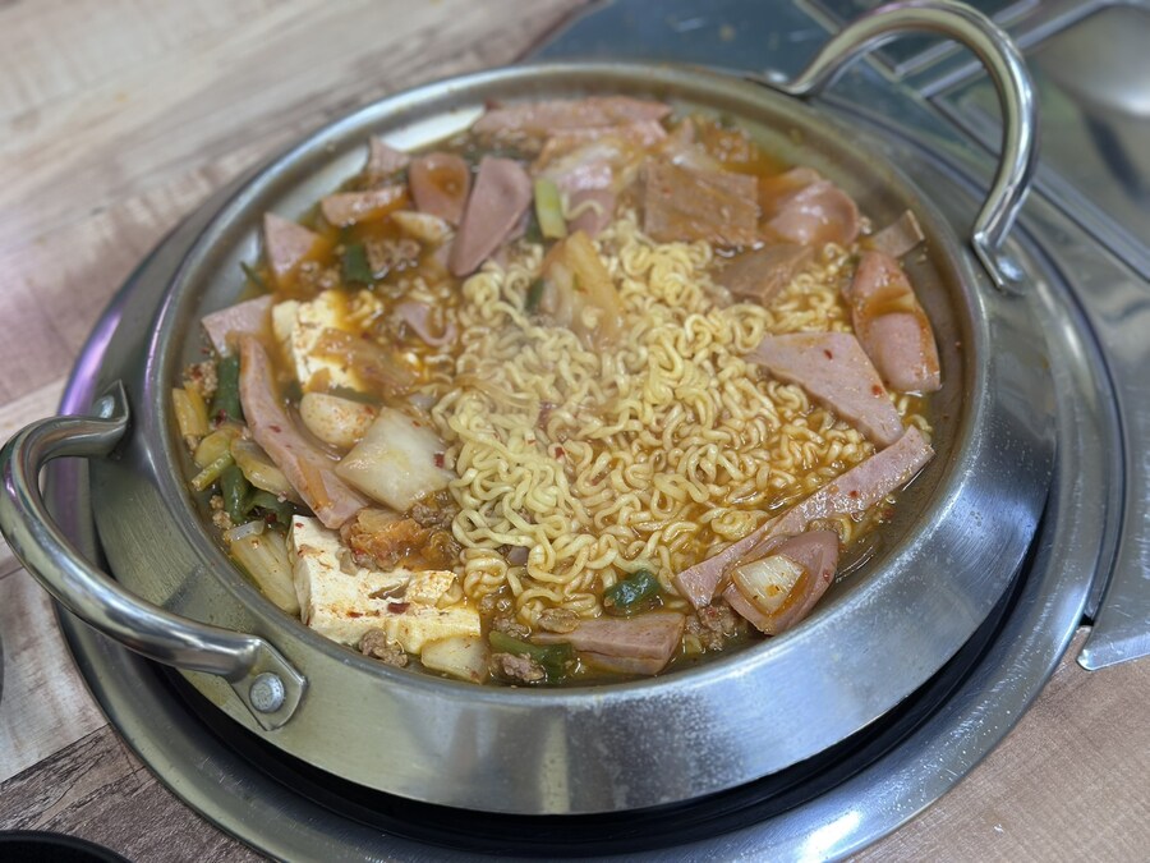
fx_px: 1595
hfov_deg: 39.7
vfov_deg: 30.3
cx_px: 575
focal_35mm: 48
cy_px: 432
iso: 160
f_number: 1.78
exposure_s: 1/120
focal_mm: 6.86
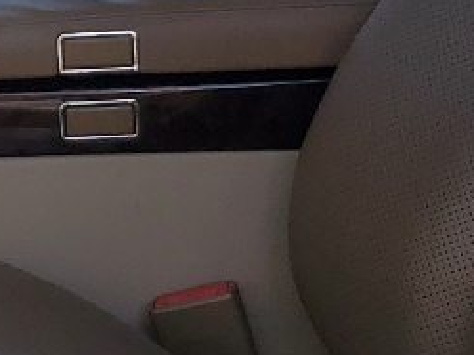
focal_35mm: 168
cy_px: 10
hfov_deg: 11.3
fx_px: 2300
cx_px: -241
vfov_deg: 8.8
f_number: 1.5
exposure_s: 1/1429
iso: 50
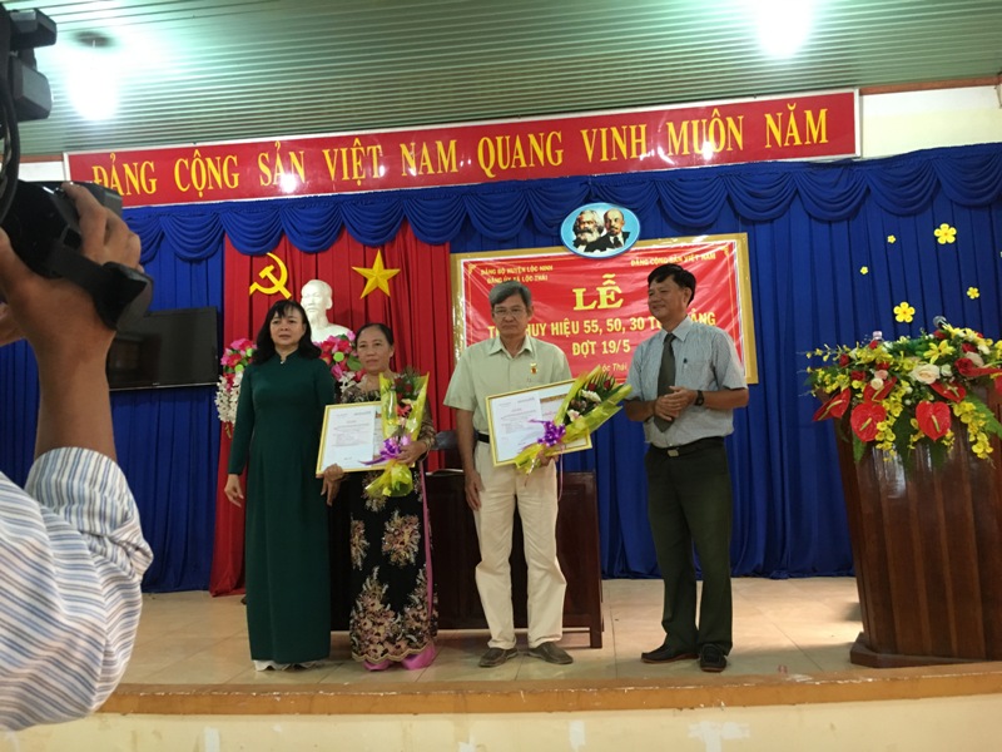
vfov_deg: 48.2
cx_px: 501
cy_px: 376
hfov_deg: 61.7
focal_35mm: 29
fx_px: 839
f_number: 2.2
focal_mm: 4.15
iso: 200
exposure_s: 1/20
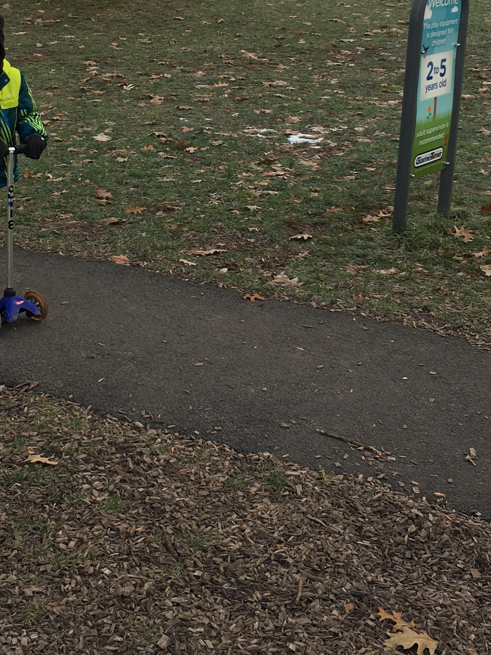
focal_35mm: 64
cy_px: 126
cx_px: 157
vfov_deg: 29.5
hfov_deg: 22.8
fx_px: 1211
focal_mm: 4.15
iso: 25
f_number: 2.2
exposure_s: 1/311
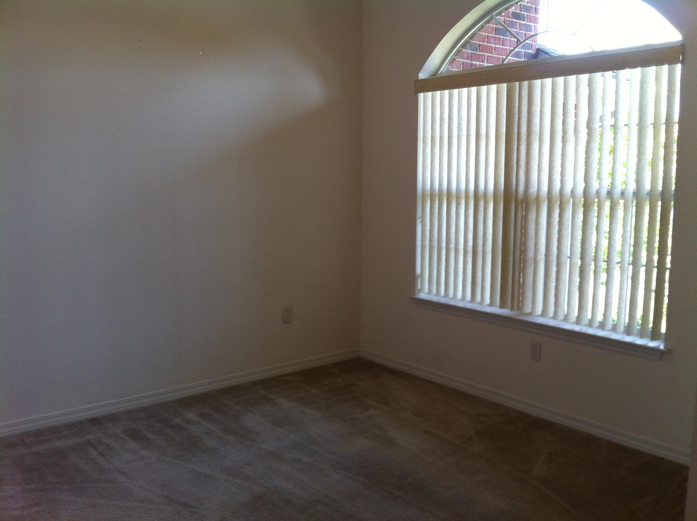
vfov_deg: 40.6
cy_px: 260
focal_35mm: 35
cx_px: 348
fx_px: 704
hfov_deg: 52.7
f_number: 2.8
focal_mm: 3.85
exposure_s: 1/40
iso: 80
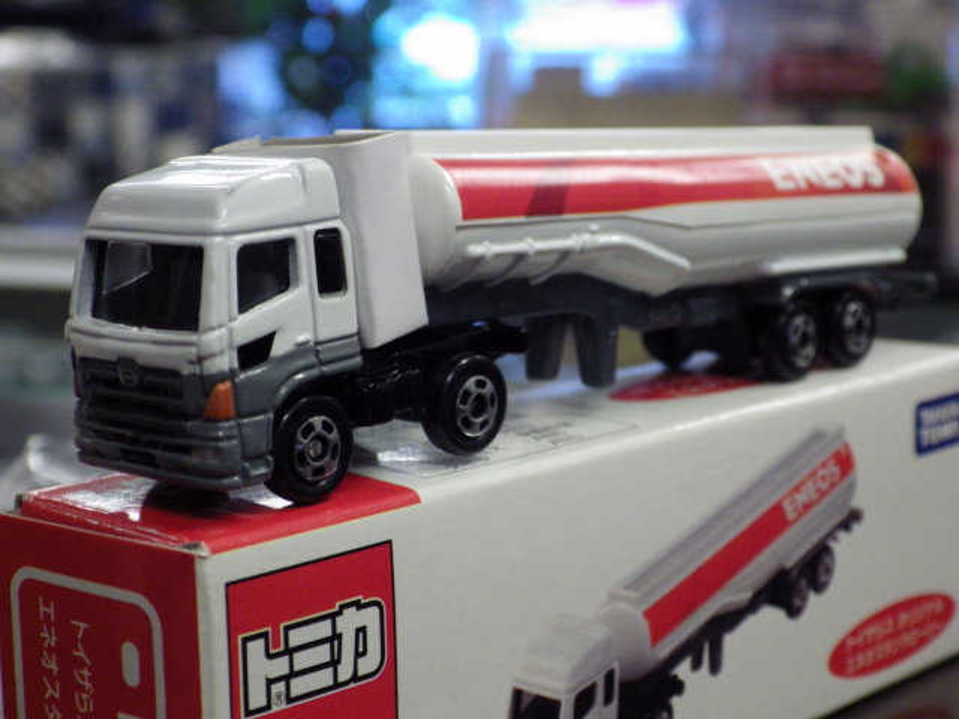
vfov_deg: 20.7
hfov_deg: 27.4
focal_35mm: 71
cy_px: 360
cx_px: 480
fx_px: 1967
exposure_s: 1/60
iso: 500
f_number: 4.2
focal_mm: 12.8
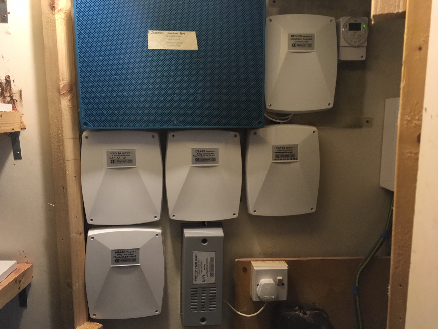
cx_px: 219
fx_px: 367
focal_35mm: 29
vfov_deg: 48.2
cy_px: 164
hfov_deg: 61.7
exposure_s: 1/33
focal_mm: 4.15
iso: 125
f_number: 2.2
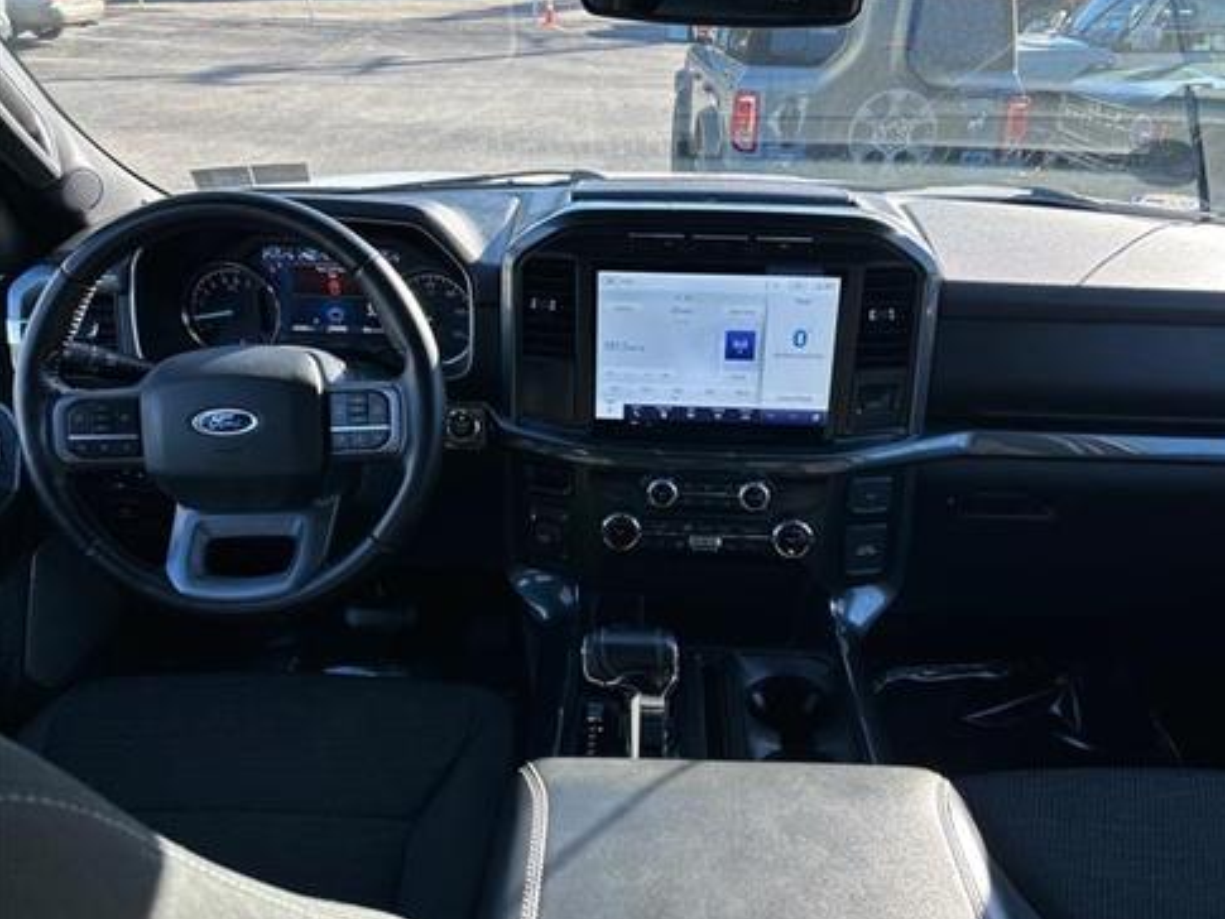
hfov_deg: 65.3
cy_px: 467
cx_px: 634
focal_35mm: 27
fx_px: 956
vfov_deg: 51.4
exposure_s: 1/666
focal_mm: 5.7
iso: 50
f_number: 1.5
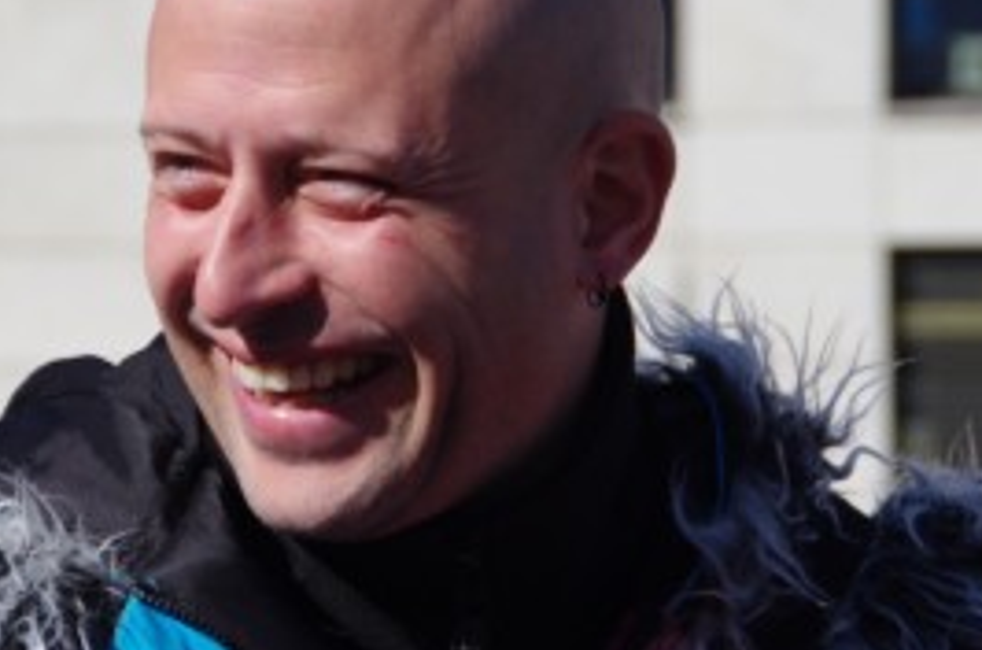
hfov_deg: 9.3
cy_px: 150
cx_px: 74
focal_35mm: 220
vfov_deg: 6.2
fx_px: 5987
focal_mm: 78
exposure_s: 1/400
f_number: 8
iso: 100
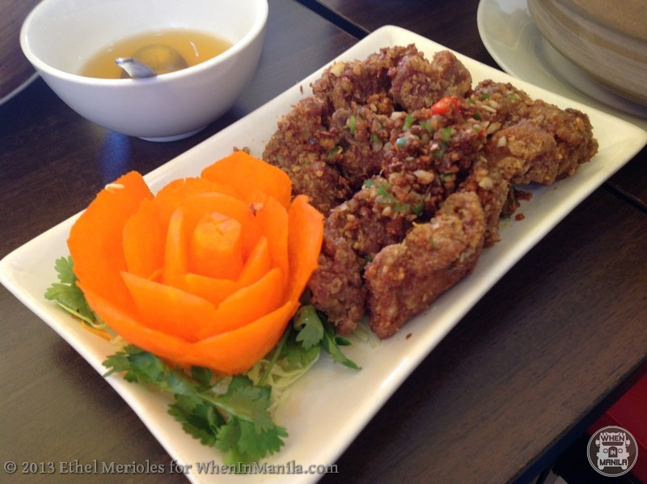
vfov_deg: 40.6
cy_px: 242
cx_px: 324
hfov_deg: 52.7
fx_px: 653
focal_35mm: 35
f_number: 2.4
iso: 64
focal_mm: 4.28
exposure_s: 1/20
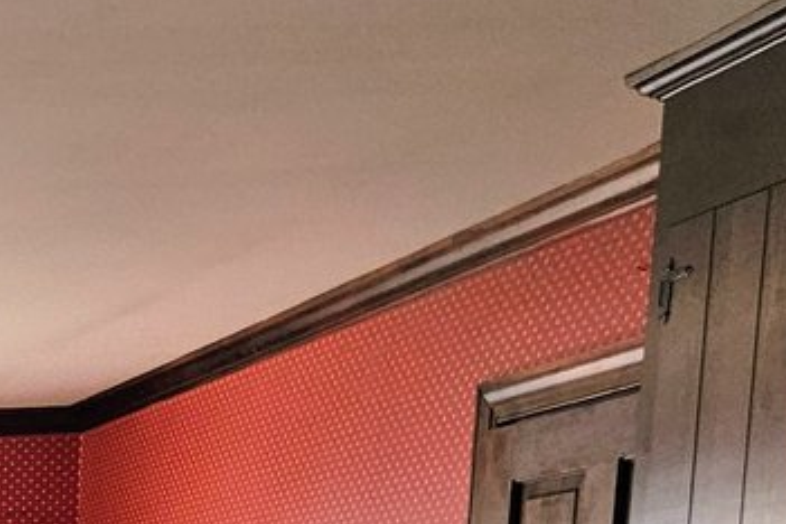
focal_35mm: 103
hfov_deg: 16.0
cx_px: -724
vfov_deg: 11.5
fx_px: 2249
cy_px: 1163
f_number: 1.7
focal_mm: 6.3
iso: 200
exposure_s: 1/120
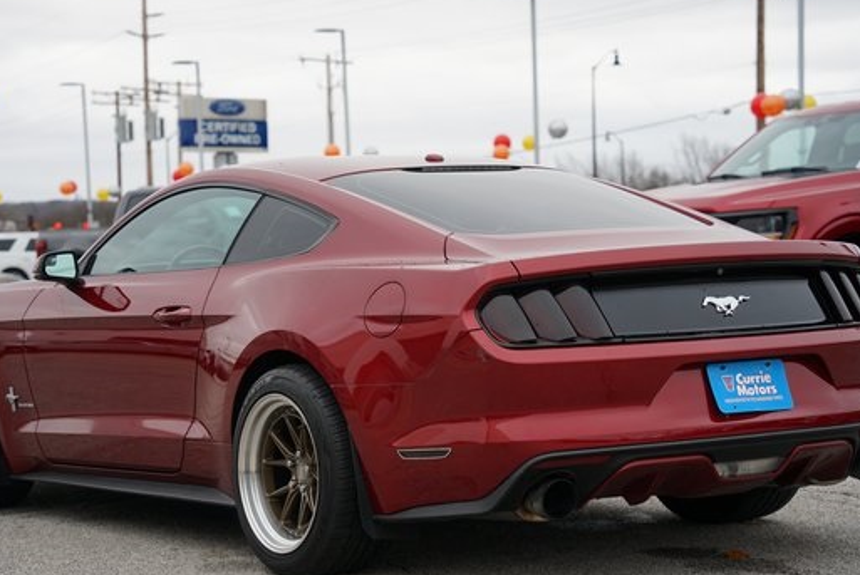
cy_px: 333
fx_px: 2056
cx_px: 416
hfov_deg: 23.6
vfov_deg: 15.9
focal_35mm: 86
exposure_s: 1/80
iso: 160
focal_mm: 69
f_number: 4
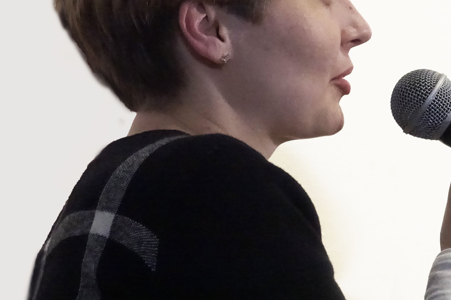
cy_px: 100
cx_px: 240
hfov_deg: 9.4
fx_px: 2744
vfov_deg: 6.3
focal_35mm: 219
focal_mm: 42.08
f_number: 8
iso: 5000
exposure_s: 1/60
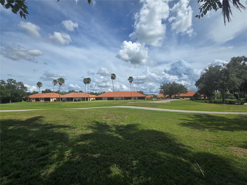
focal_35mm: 13
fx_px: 93
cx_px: 124
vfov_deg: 89.9
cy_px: 92
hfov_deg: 106.2
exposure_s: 1/3282
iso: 50
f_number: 2.2
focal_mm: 2.2
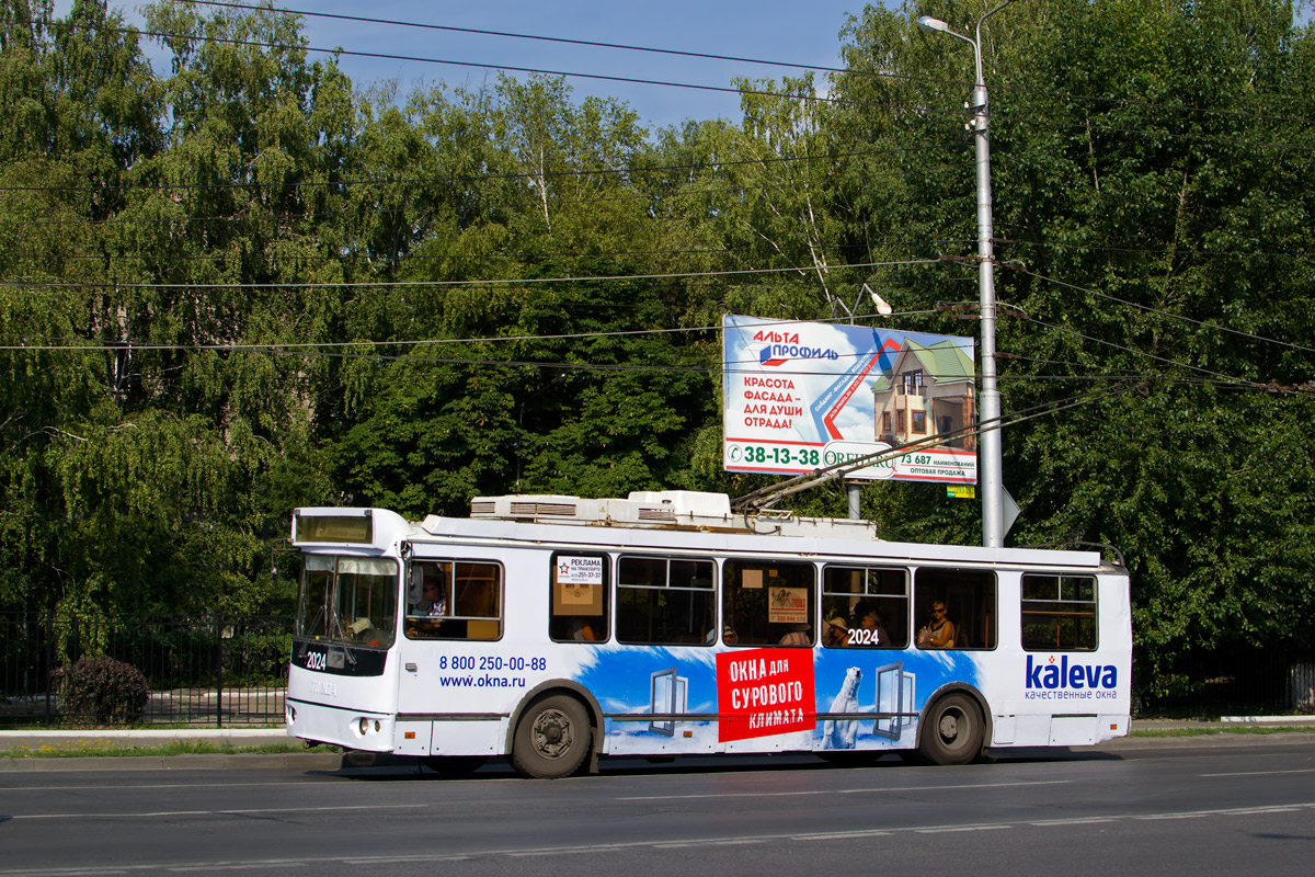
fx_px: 1918
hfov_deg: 37.9
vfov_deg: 25.8
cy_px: 438
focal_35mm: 52
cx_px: 658
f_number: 6.3
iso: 200
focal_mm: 35
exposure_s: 1/1000
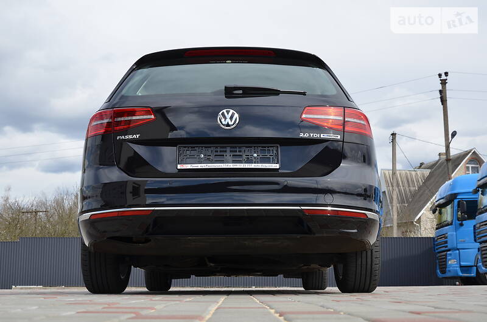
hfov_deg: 39.0
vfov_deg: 26.4
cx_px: 244
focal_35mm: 51
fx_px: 689
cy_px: 161
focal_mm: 34
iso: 160
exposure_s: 1/250
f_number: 8
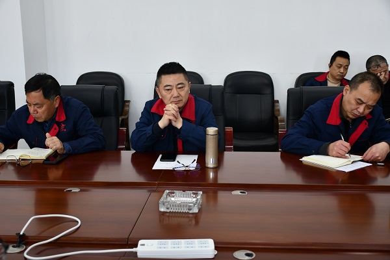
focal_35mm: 45
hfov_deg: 43.6
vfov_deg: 29.9
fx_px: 487
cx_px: 195
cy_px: 130
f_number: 4
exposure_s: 1/60
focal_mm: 30
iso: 400
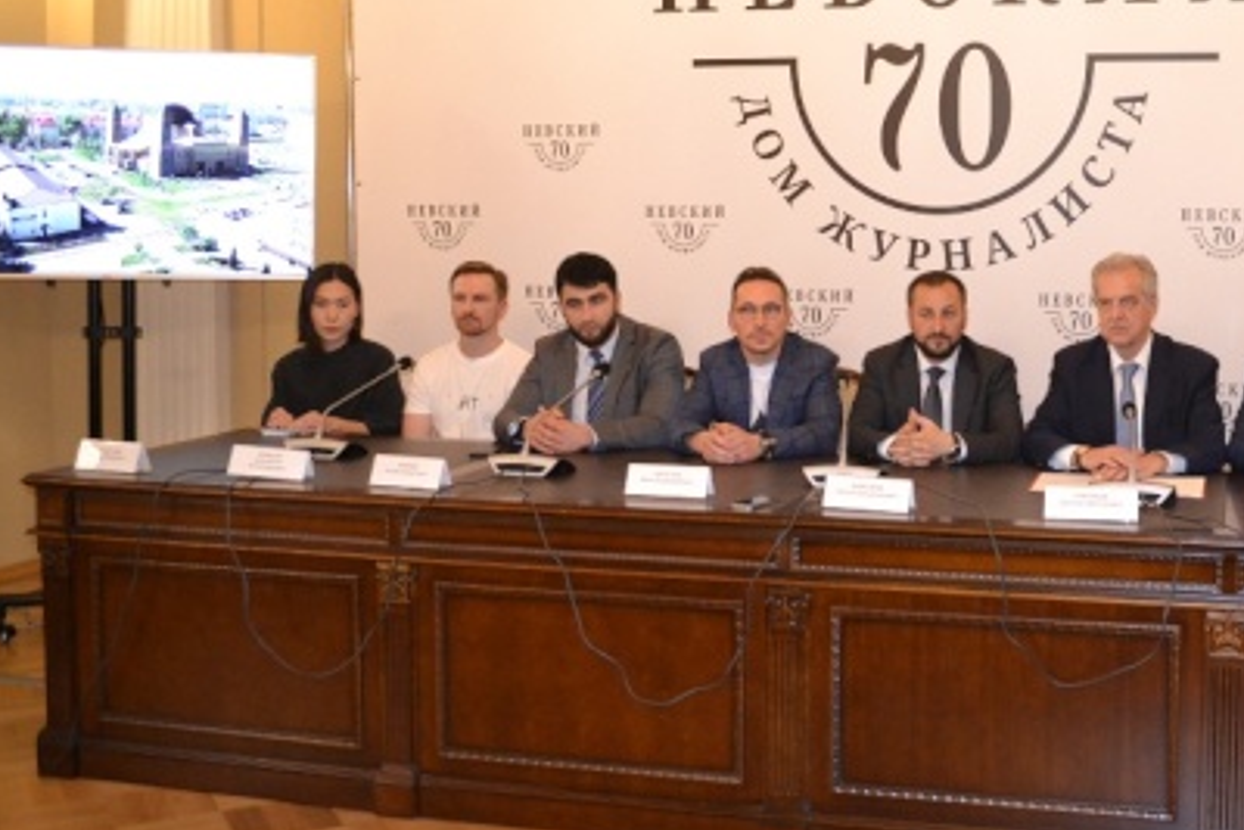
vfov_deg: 29.7
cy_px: 298
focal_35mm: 45
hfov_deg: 42.6
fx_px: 1555
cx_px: 896
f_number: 3.8
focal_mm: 20
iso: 2200
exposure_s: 1/60
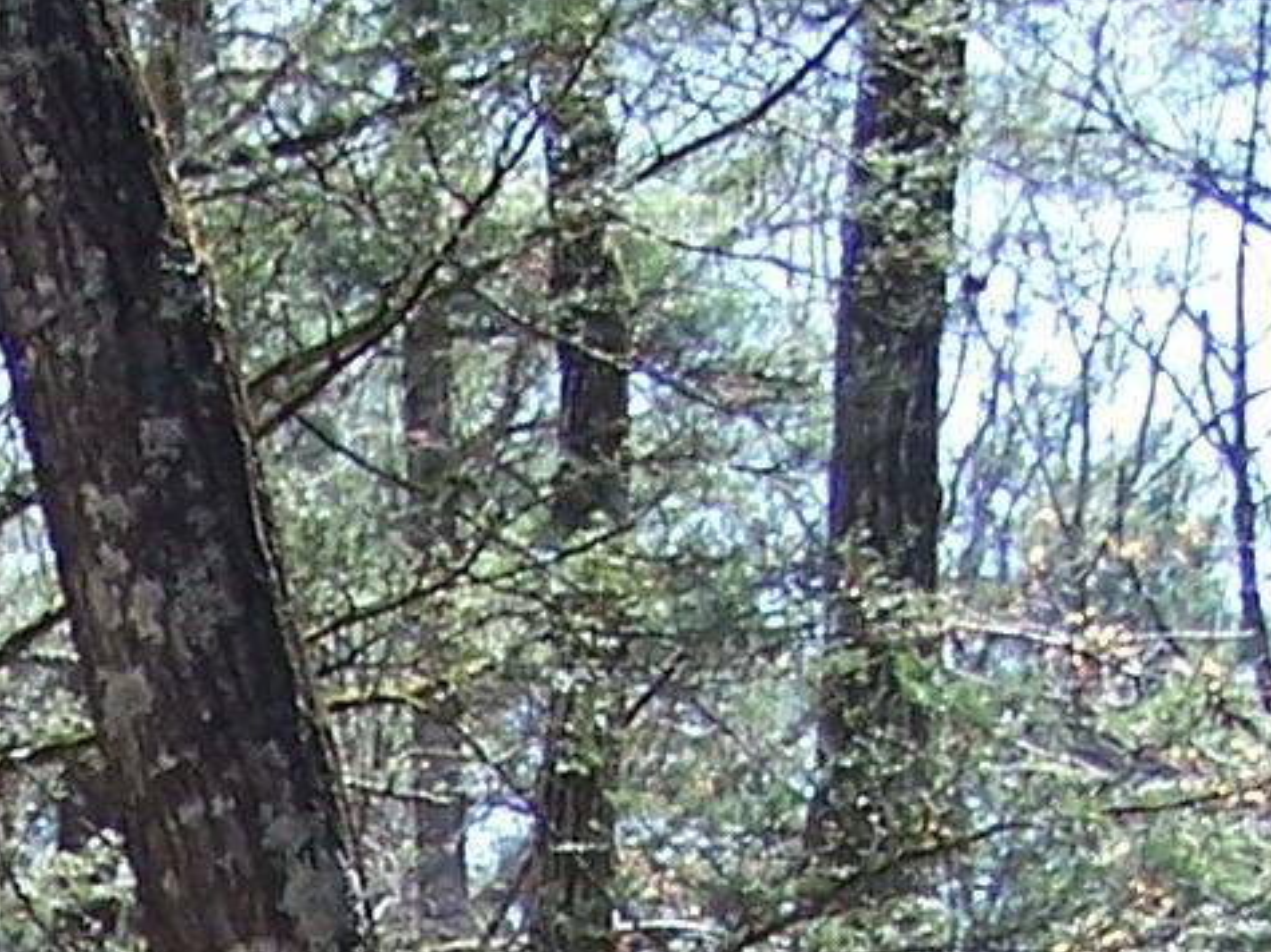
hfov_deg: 9.4
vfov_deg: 6.8
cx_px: -586
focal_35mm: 206
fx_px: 7562
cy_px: 2316
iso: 80
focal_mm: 6.3
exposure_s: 1/250
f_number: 2.8
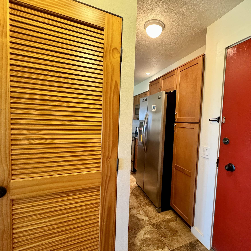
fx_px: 139
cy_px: 129
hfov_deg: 83.4
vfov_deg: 83.9
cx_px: 144
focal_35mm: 17
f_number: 2.2
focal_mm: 2.22
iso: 640
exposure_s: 1/60
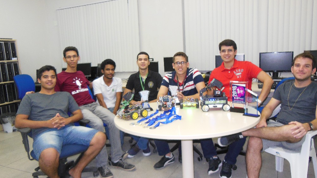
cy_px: 87
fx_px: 235
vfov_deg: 41.5
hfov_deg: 67.9
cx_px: 162
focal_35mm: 28
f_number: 3.5
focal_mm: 4.5
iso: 250
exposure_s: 1/25
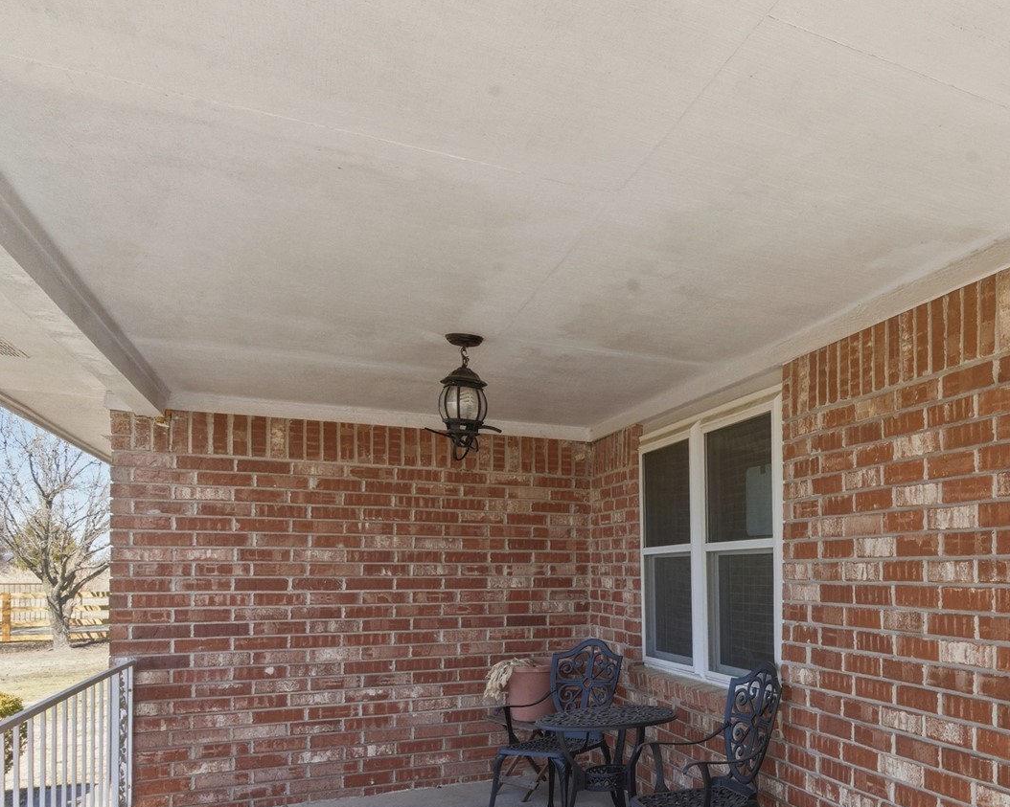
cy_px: 583
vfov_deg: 48.5
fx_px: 867
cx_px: 928
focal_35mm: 29
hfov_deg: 52.4
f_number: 11
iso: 800
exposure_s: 1/5000
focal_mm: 16
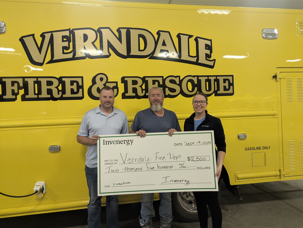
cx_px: 152
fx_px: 210
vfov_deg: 56.9
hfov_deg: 71.5
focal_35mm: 24
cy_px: 114
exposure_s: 1/30
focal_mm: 6.81
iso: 113
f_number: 1.85
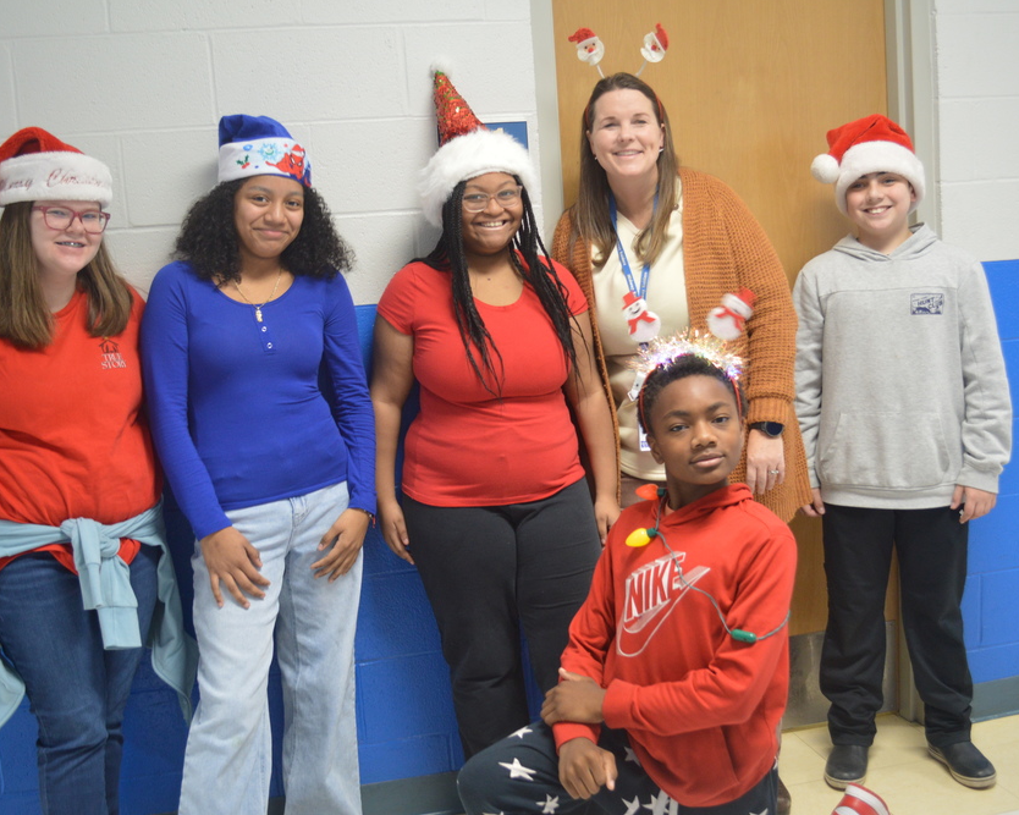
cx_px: 505
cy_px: 410
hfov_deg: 47.9
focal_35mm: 38
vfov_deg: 39.2
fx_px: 1146
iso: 800
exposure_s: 1/15
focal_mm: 22
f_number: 4
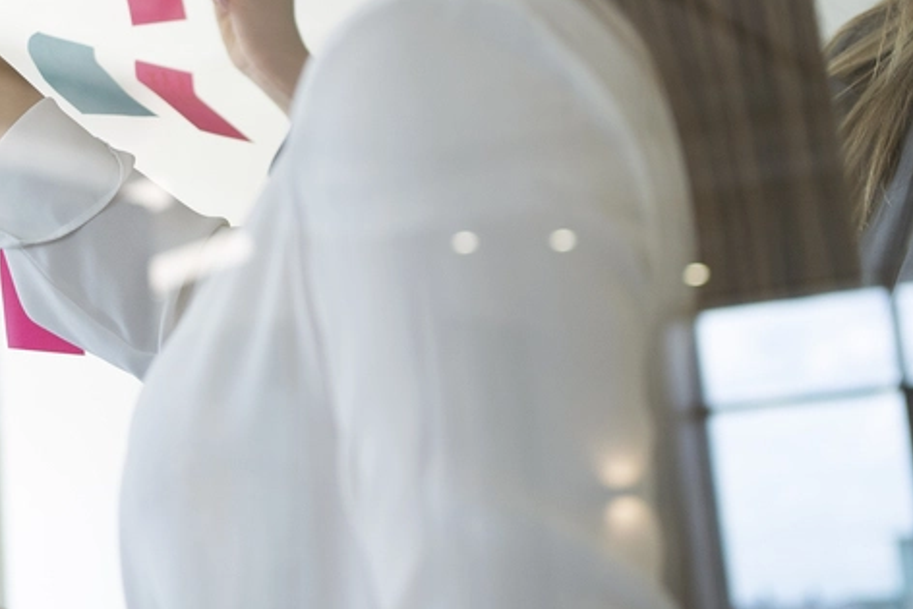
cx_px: 170
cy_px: 145
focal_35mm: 89
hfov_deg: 22.5
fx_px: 2258
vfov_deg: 15.3
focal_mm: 35
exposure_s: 1/320
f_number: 2.5
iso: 500
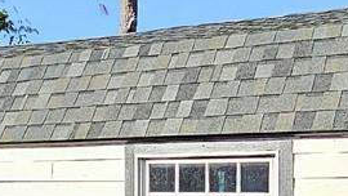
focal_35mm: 84
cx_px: 188
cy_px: 294
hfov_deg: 25.3
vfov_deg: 13.6
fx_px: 775
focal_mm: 2.2
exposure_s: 1/2000
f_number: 2.2
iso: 50
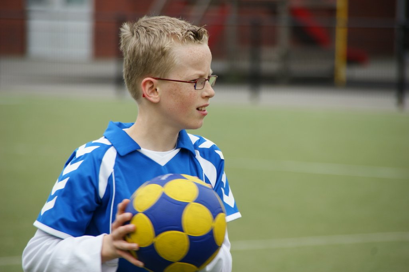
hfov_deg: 5.5
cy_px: 136
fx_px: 4259
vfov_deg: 3.7
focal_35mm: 375
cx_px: 204
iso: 100
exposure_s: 1/320
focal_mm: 250
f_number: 6.3
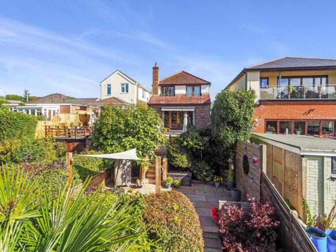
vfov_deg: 71.6
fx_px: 175
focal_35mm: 18
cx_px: 168
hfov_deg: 87.8
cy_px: 126
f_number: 8
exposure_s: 1/250
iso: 200
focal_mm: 9
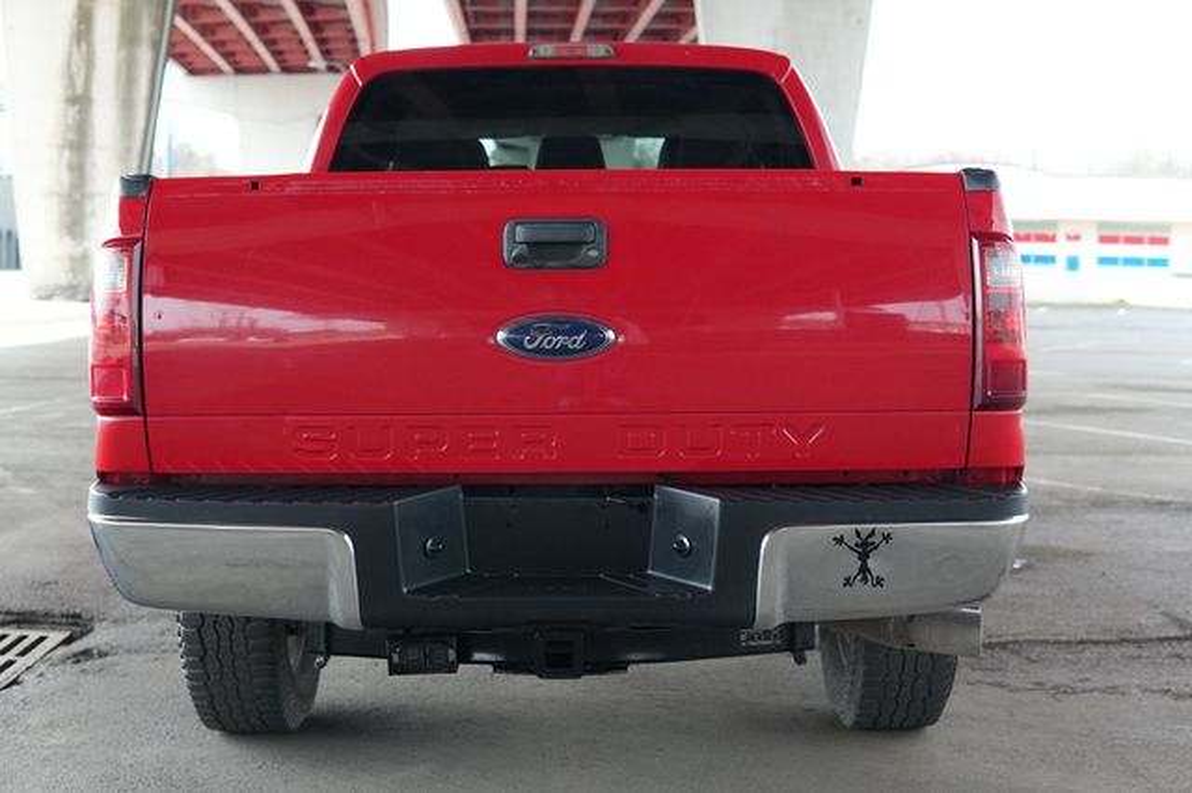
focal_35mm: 45
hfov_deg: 43.6
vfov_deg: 29.8
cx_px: 596
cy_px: 396
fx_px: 1489
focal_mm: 30
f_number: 2.8
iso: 1600
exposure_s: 1/160
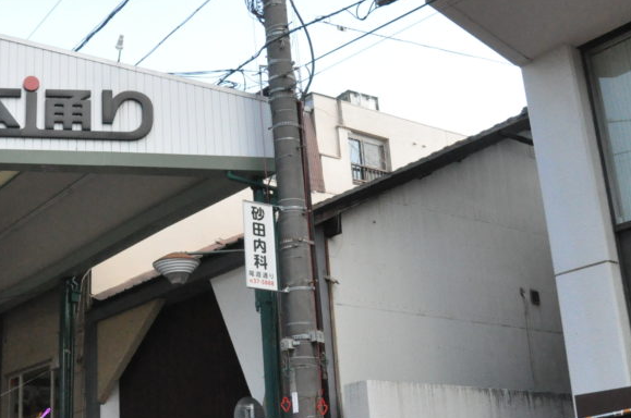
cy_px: 195
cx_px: 159
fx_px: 980
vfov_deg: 24.1
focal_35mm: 56
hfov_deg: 34.9
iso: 3200
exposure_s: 1/500
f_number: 11
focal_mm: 18
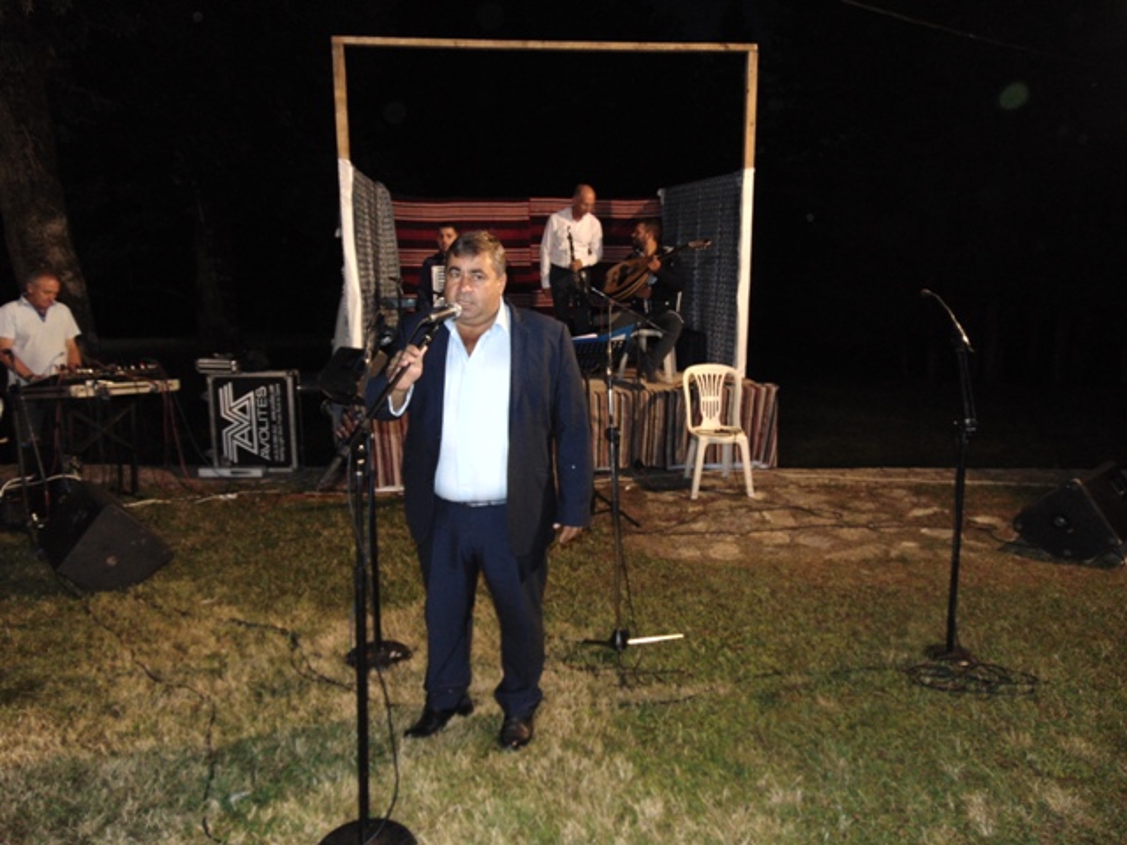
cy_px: 422
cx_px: 564
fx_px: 814
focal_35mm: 25
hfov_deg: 69.4
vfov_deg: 54.9
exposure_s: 1/30
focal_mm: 4.5
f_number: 3
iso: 200
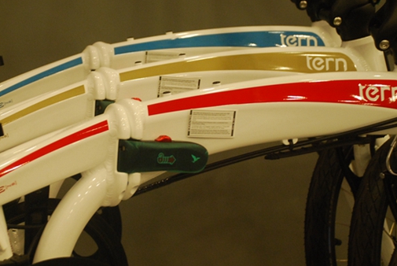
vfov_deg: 12.8
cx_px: 138
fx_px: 1181
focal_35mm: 107
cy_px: 100
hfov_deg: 19.0
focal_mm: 48
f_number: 4.8
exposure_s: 1/40
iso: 800
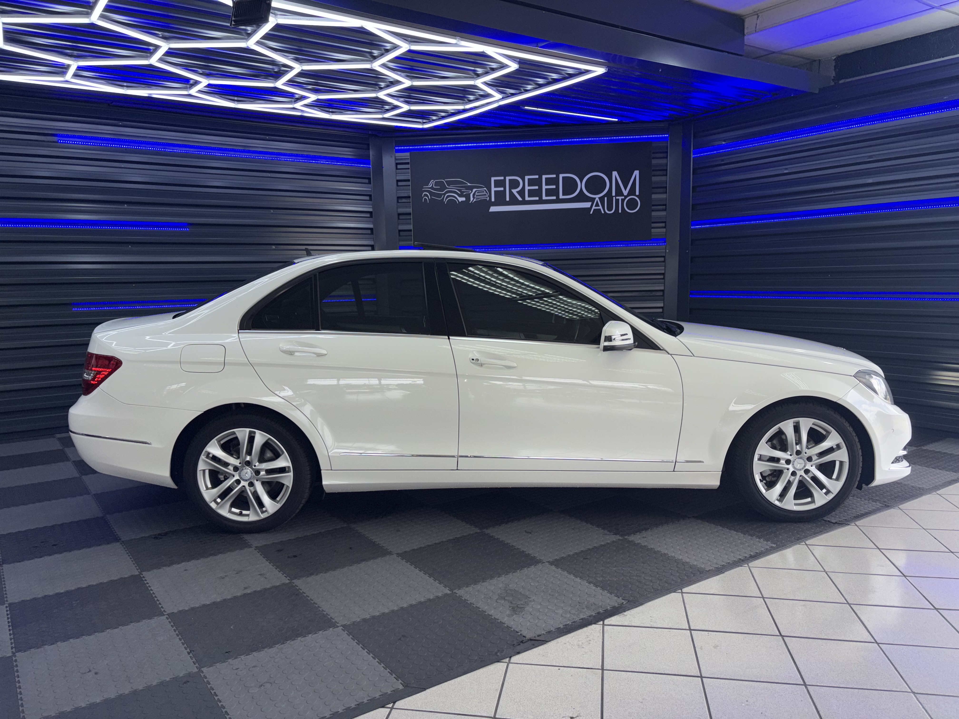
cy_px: 360
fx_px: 720
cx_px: 480
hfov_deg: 67.3
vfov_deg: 53.1
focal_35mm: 26
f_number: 1.6
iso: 32
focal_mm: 5.96
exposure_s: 1/306
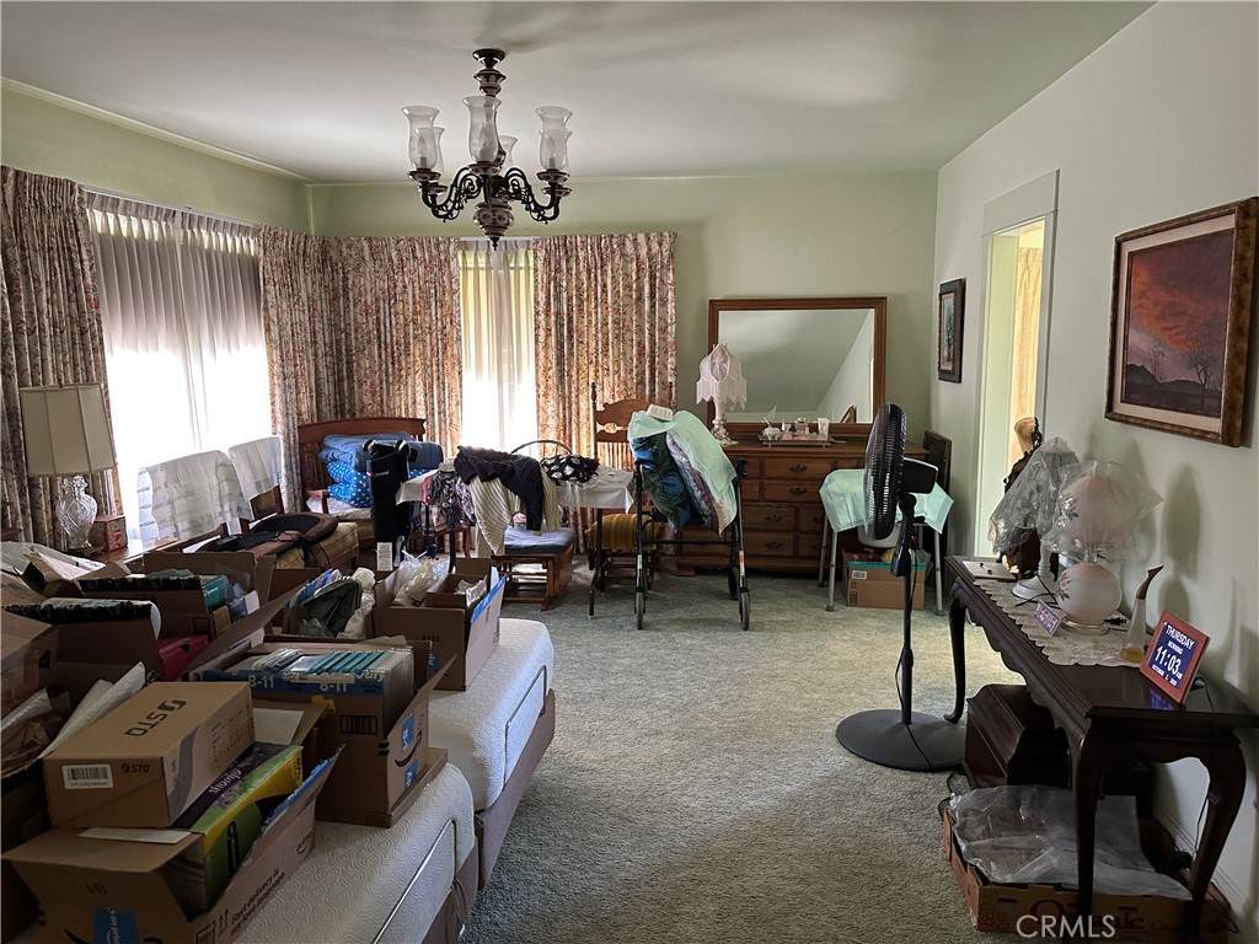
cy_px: 472
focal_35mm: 24
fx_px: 873
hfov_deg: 71.6
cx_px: 630
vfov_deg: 56.8
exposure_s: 1/60
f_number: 1.78
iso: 400
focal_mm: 6.86
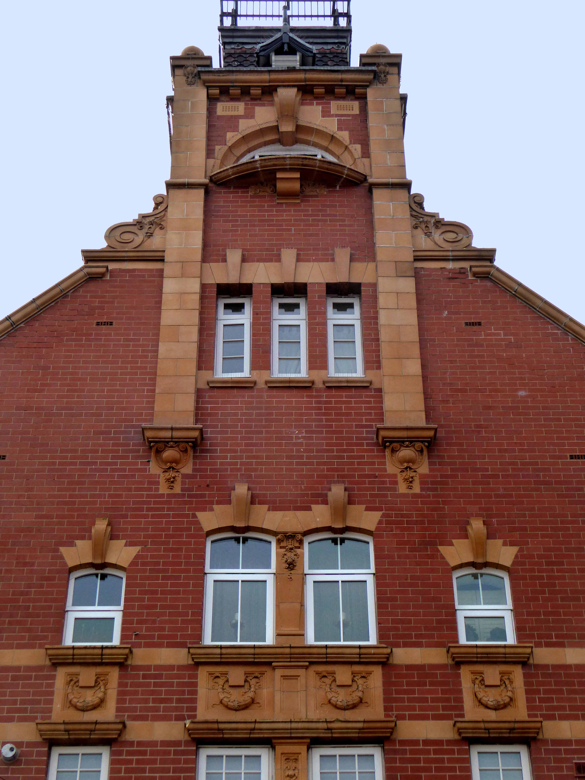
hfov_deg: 24.4
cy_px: 390
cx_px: 292
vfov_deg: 32.2
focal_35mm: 60
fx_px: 1352
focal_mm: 10.3
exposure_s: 1/500
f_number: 4.2
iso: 160
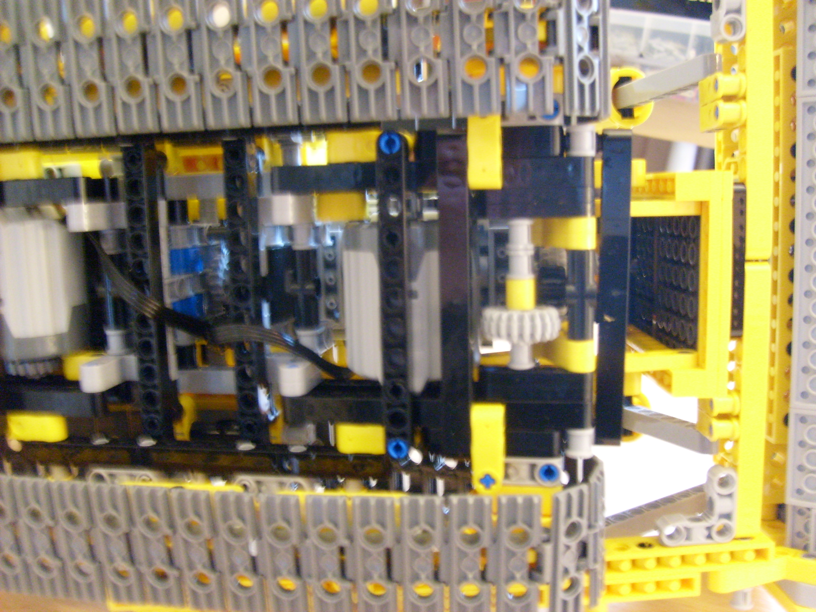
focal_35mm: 35
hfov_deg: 52.6
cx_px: 408
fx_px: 825
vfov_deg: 40.7
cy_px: 306
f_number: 2.8
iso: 200
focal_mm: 5.8
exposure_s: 1/4
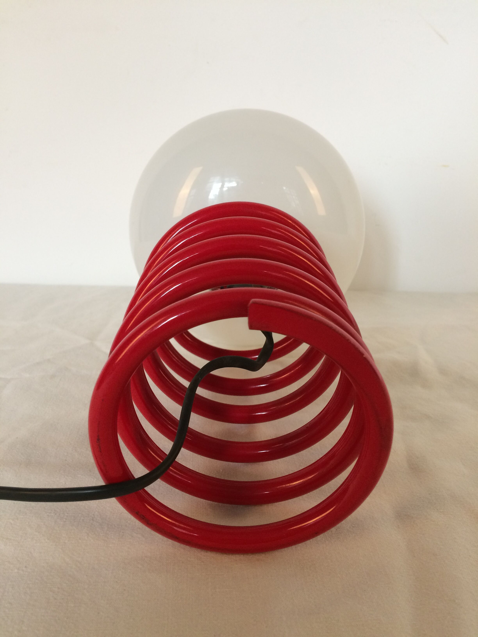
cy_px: 318
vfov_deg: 61.7
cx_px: 239
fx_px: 534
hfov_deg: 48.2
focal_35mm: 29
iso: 80
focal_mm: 4.15
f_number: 2.2
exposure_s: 1/33
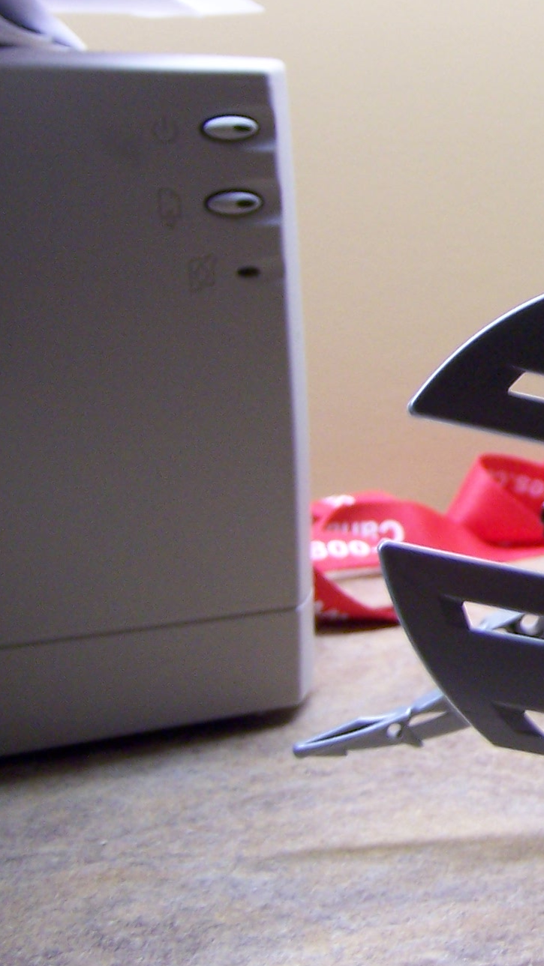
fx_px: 1898
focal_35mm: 74
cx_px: 762
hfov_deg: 15.3
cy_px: 370
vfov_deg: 28.5
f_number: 2.8
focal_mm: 6.3
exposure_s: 1/15
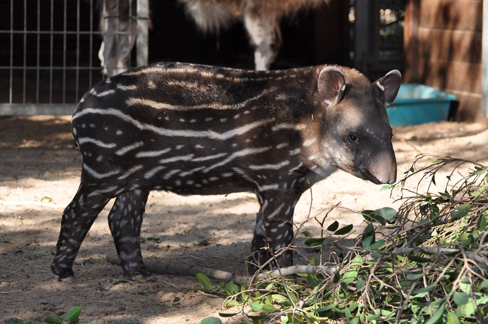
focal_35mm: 138
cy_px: 162
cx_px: 244
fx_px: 1869
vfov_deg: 9.9
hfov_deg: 14.9
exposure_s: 1/200
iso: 200
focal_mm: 92
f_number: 6.3
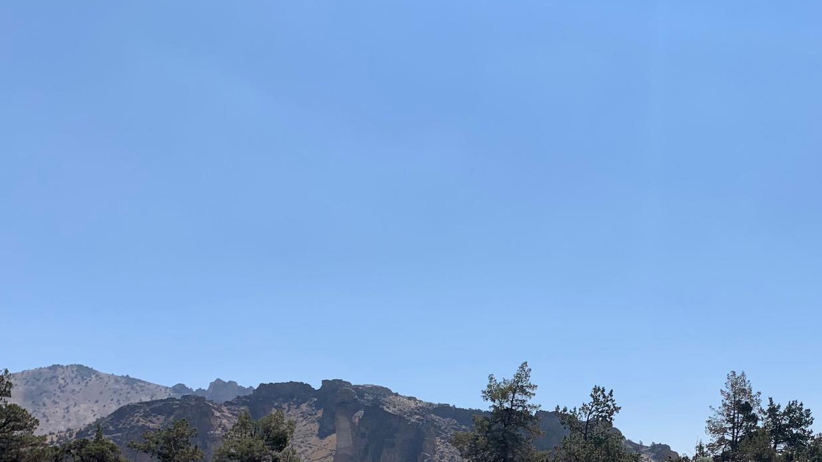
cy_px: 488
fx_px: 1003
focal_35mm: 46
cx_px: 542
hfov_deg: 44.0
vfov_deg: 24.5
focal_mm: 4.25
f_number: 1.8
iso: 25
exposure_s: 1/3289
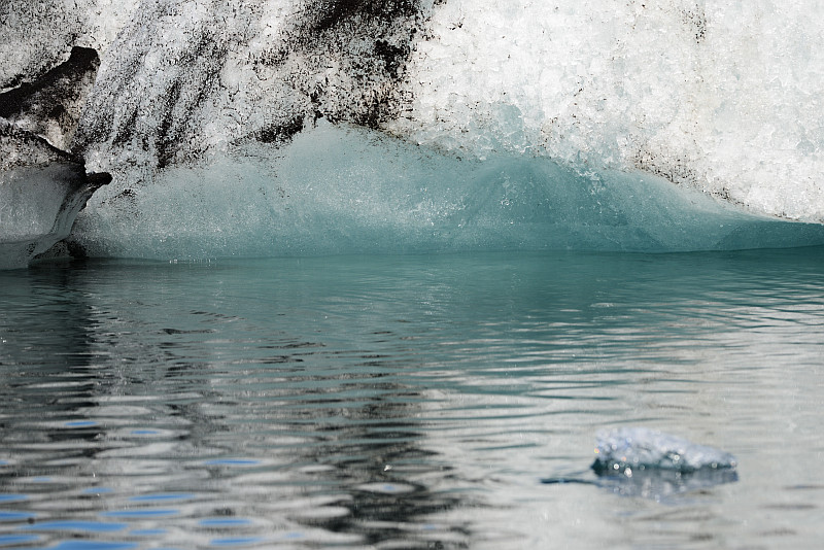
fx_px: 6869
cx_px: 412
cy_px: 275
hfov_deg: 6.9
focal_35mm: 300
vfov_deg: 4.6
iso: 200
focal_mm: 300
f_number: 8
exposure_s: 1/750
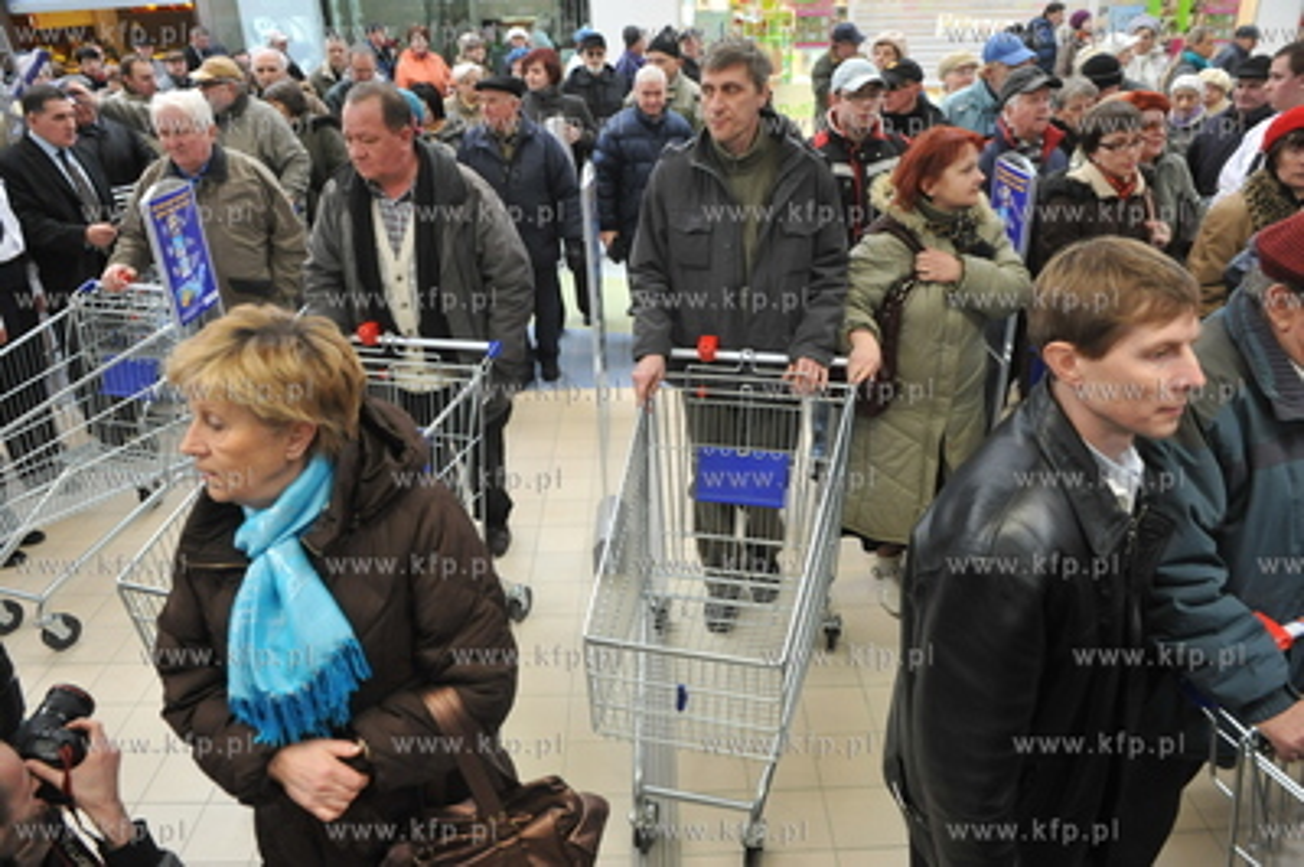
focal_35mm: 24
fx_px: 869
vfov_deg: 53.1
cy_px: 434
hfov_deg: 73.8
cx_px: 652
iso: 2000
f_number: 6.3
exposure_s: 1/200
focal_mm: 24
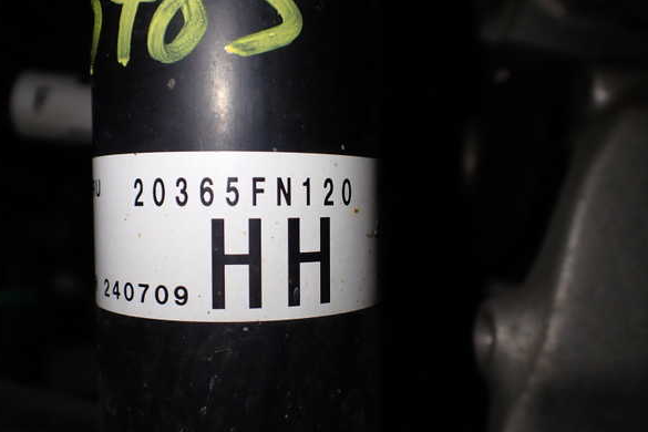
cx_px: 317
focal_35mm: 32
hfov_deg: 58.7
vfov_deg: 41.1
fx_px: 576
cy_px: 222
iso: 125
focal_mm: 5.4
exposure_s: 1/125
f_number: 2.3
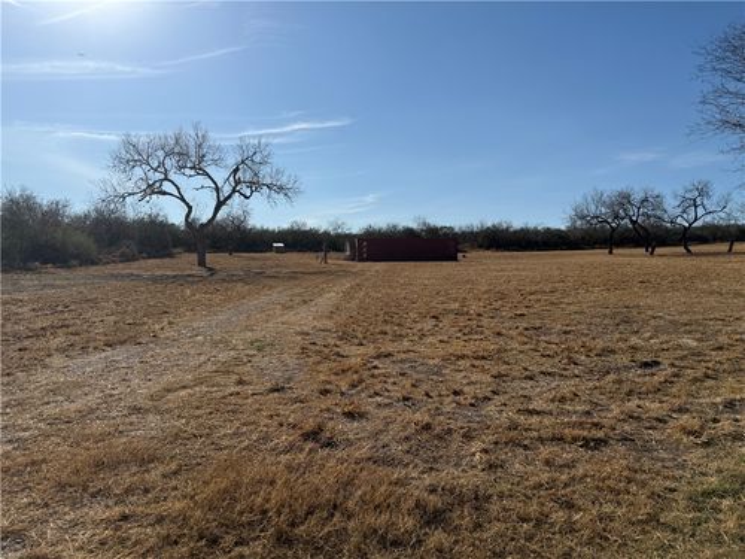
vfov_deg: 56.8
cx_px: 372
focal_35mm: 24
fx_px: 517
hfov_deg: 71.6
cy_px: 280
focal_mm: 6.76
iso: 80
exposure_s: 1/11905
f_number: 1.78
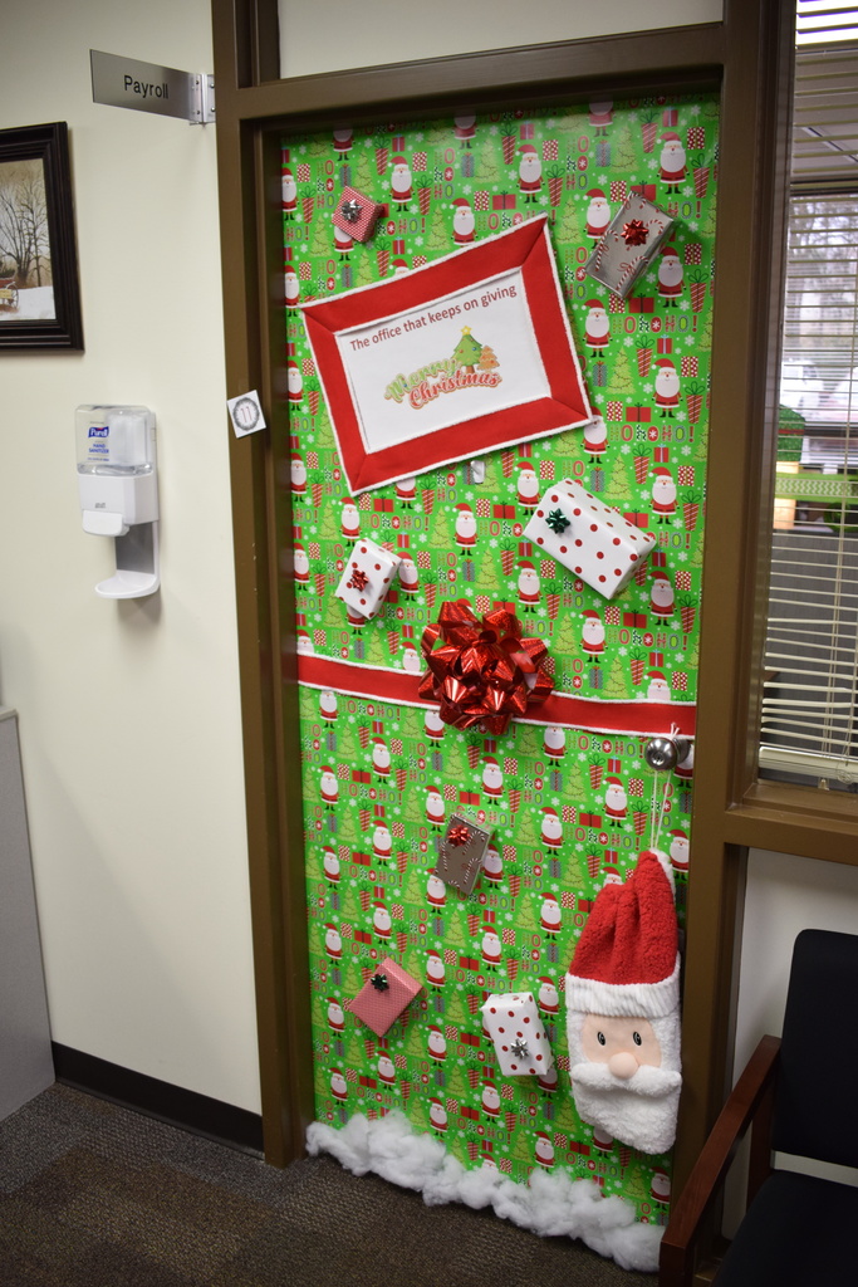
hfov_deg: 40.0
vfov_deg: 57.2
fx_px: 1179
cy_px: 644
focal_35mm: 33
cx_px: 429
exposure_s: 1/60
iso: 800
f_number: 3.8
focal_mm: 22
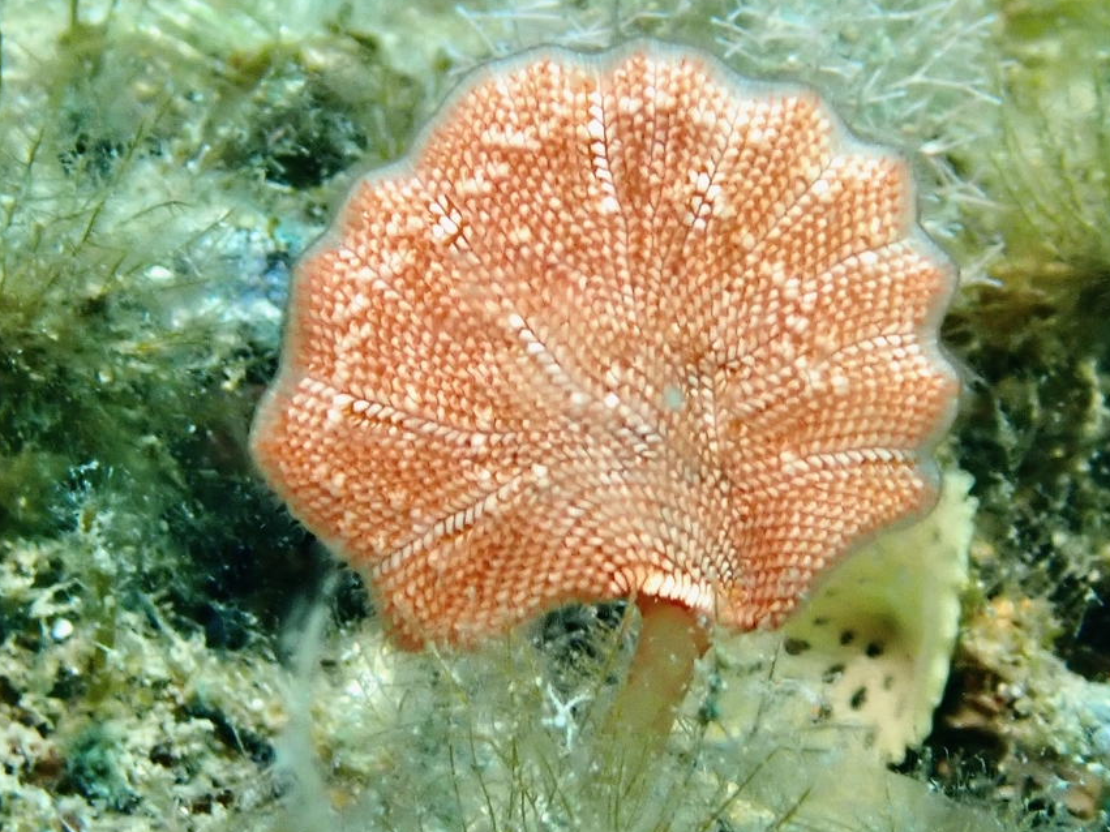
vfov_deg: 11.1
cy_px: 383
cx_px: 593
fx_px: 4296
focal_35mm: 134
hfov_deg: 14.7
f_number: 6.3
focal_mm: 18
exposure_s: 1/200
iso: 250
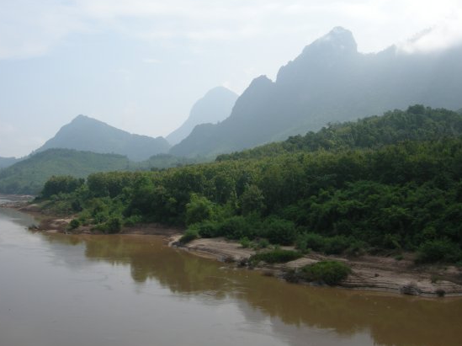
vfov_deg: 34.3
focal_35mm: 42
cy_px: 154
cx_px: 243
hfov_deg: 44.8
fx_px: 560
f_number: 6.1
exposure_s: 1/326
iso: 64
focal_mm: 7.5
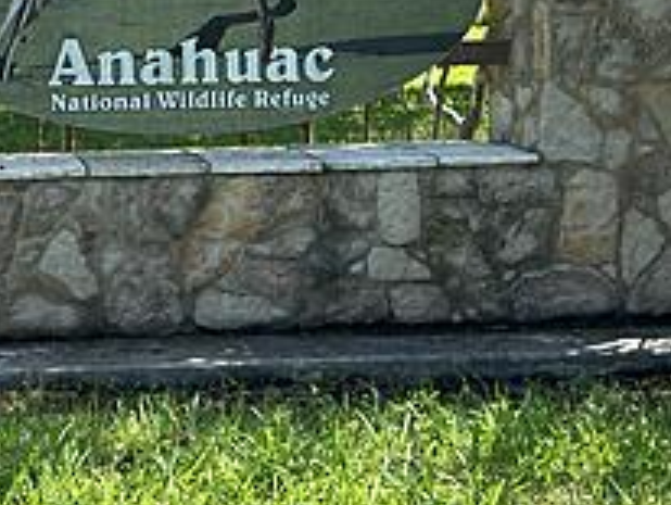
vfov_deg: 15.8
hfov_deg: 20.9
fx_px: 1805
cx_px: 195
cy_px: 85
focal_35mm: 93
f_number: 1.78
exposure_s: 1/1050
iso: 64
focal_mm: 6.86
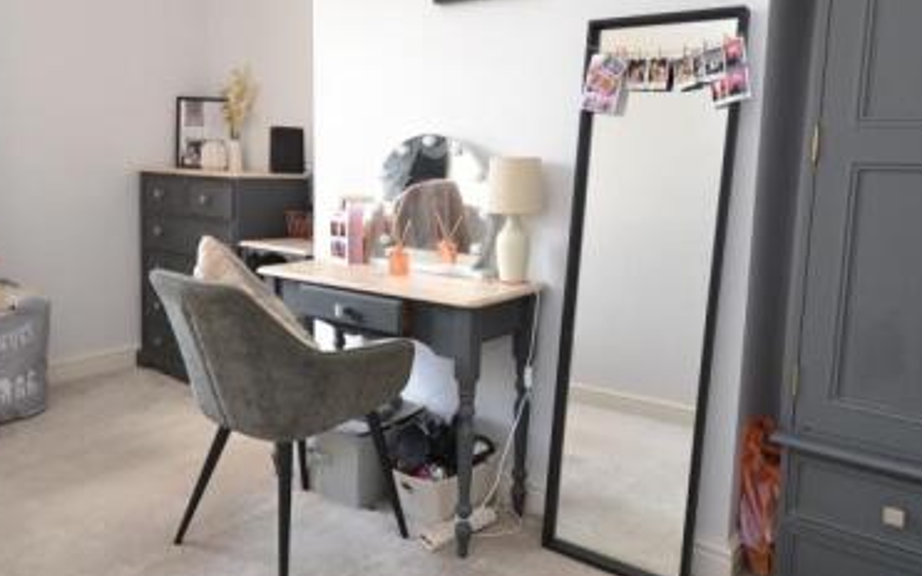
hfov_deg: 68.3
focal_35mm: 27
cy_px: 242
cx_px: 421
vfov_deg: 45.9
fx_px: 679
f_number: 3.5
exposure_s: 1/60
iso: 400
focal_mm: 10
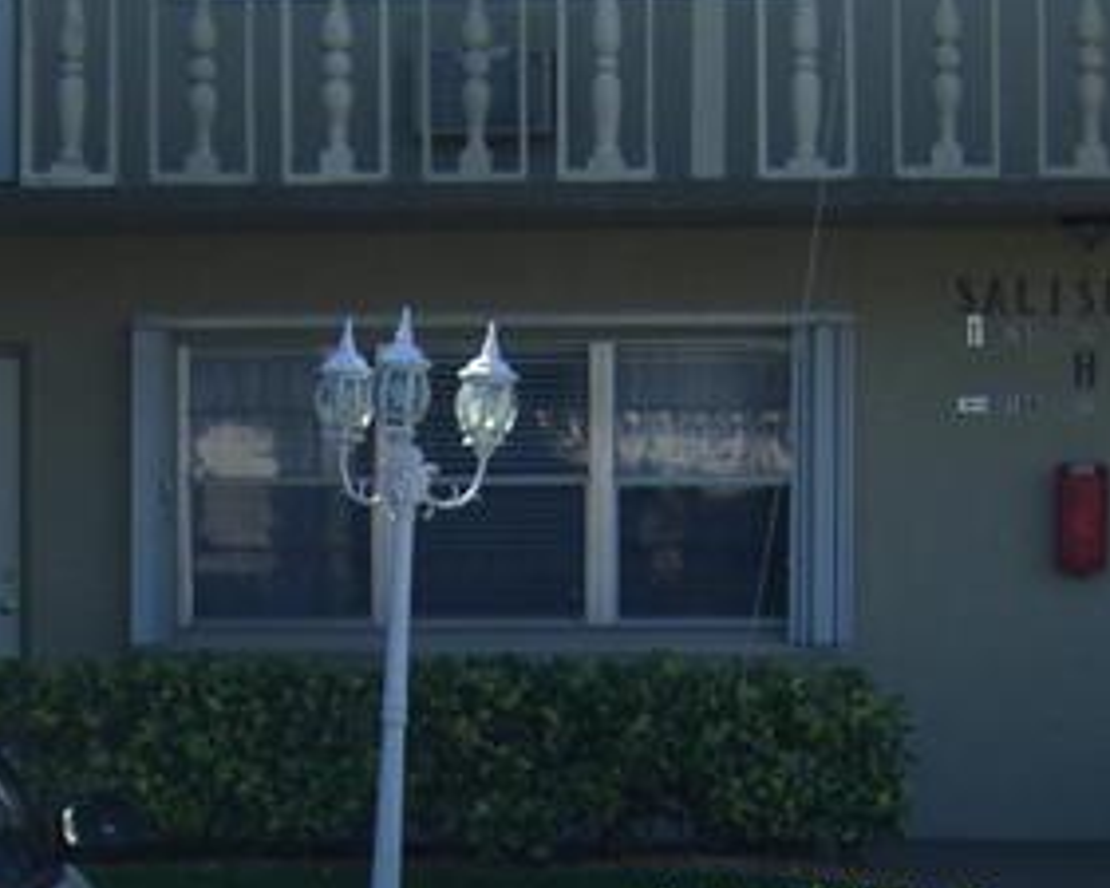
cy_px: 931
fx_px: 4437
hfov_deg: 14.3
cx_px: 557
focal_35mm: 135
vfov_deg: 11.3
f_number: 7
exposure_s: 1/125
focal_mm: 6.3
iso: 64
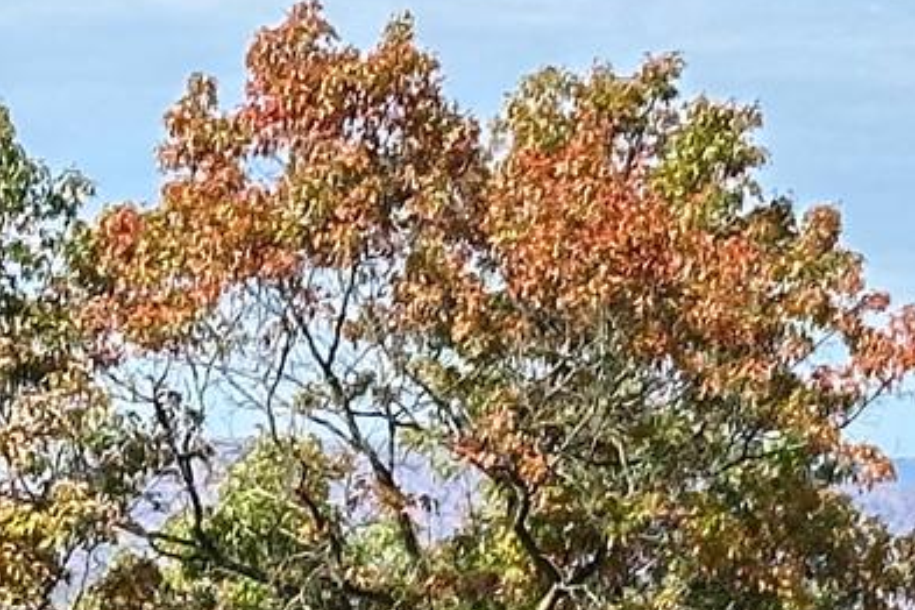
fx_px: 6608
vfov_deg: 5.1
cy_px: 1497
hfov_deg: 7.9
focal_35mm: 260
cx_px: 591
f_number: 1.78
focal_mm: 6.86
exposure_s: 1/1695
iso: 64
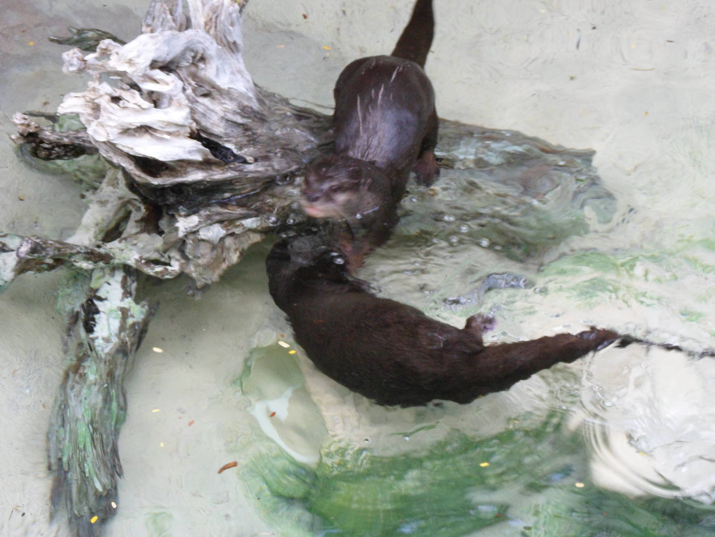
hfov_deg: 18.7
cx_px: 358
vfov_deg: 14.1
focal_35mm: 105
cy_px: 268
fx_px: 2169
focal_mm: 17.7
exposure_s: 1/45
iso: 240
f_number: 5.3
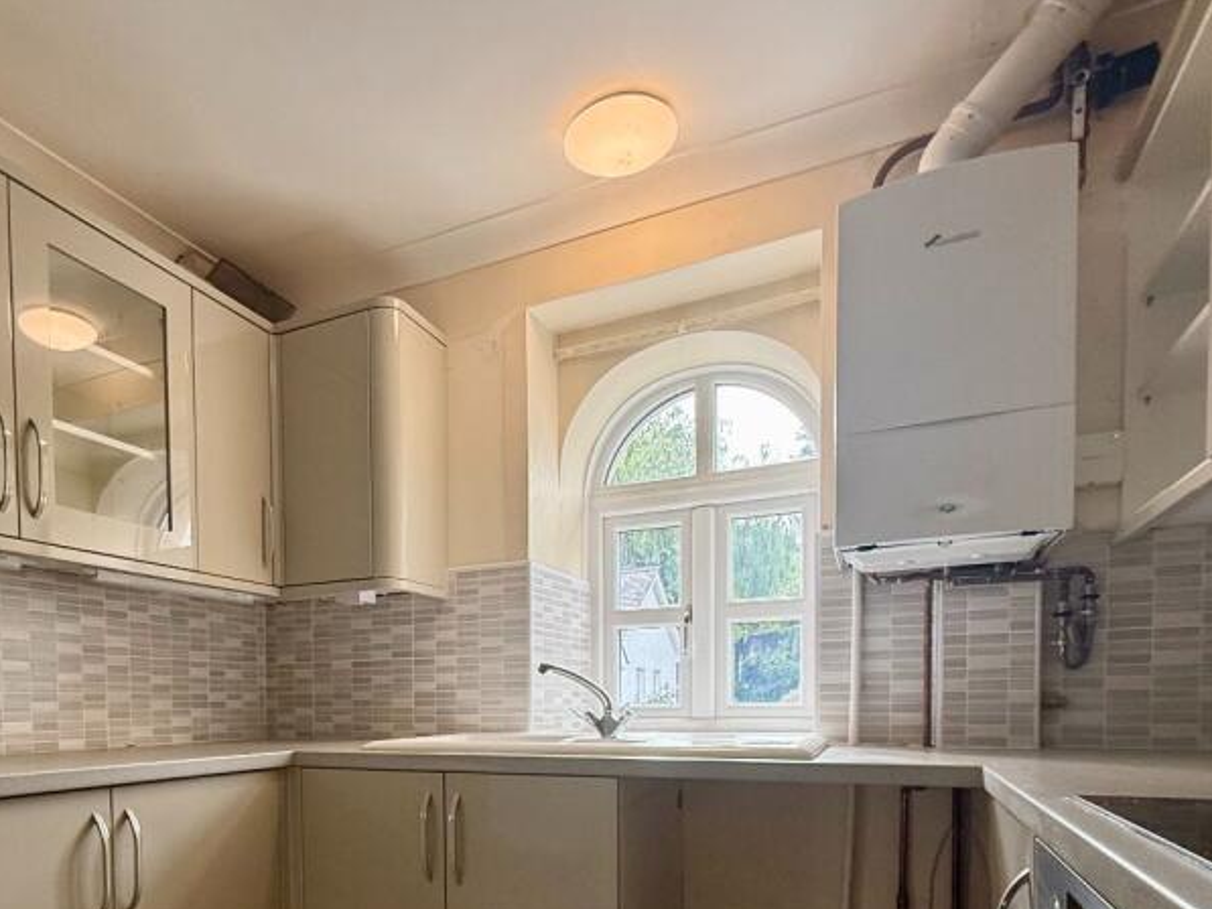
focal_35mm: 24
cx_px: 432
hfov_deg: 70.1
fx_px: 840
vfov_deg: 52.7
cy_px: 741
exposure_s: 1/99
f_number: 2.2
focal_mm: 2.22
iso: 100
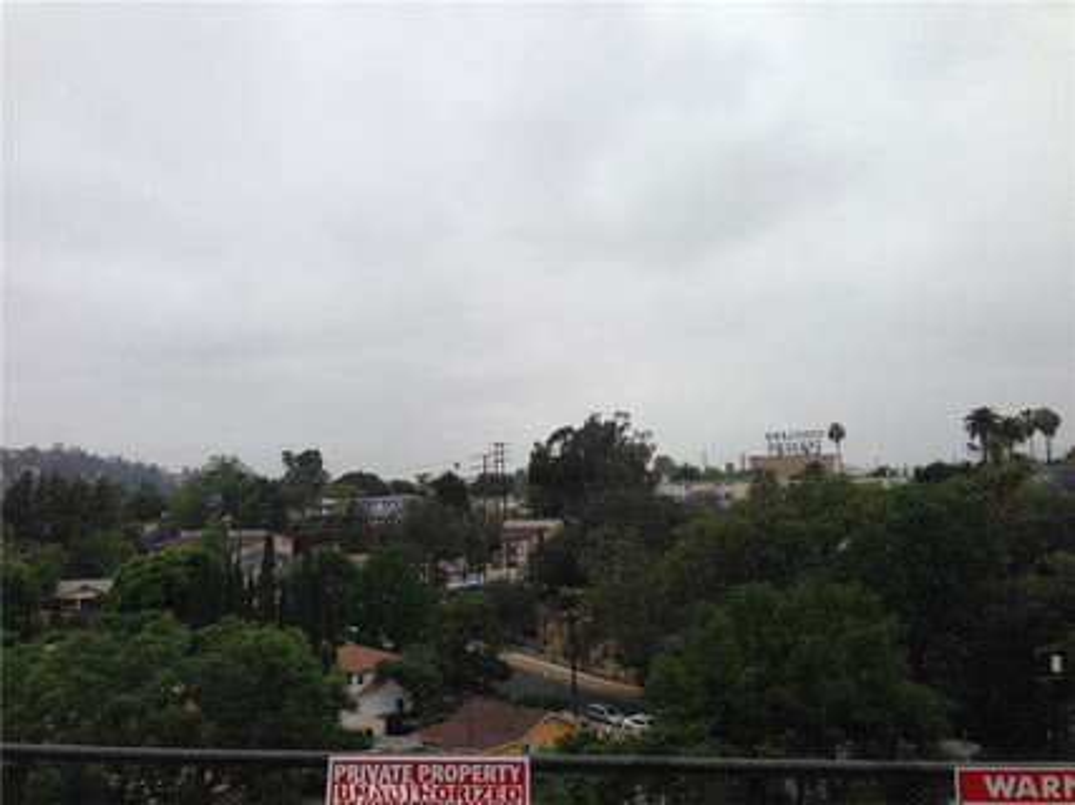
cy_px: 402
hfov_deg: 55.4
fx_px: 1025
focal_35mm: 33
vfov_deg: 42.9
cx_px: 538
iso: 50
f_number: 2.4
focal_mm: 4.13
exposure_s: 1/364
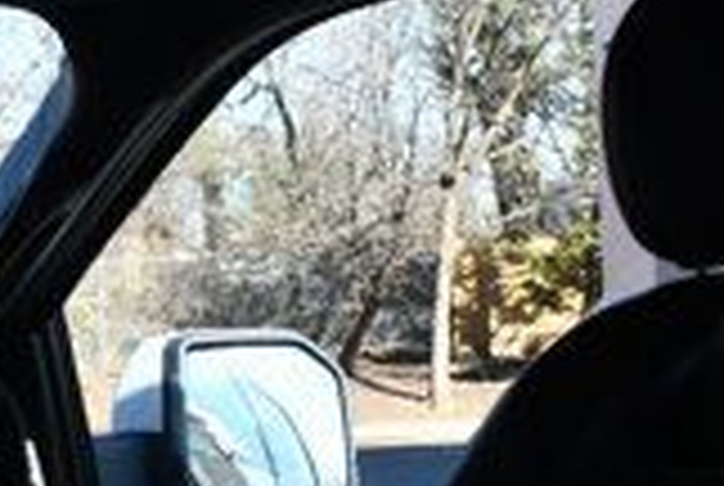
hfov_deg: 16.7
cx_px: -36
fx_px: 2398
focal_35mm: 119
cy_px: 421
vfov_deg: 11.5
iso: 200
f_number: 5.6
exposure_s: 1/250
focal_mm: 20
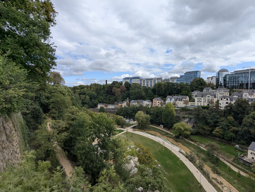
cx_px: 128
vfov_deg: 78.2
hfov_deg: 94.4
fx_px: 118
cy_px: 96
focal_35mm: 16
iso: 51
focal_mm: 2.35
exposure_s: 1/1431
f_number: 2.2
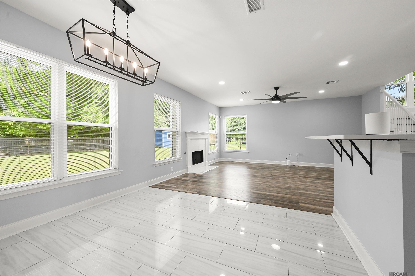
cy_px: 138
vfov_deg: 81.1
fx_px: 161
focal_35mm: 14
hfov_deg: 104.3
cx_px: 208
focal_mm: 14
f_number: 10
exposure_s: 1/8
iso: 200
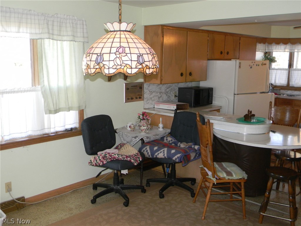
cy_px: 113
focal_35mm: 36
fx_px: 313
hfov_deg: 51.4
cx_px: 150
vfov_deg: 39.7
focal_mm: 6.4
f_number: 3.7
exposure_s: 1/30
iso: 200
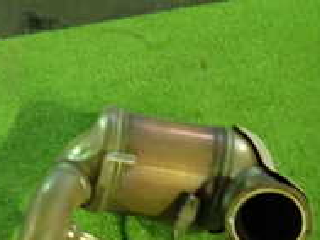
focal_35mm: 95
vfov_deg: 14.8
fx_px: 879
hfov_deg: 19.0
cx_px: -107
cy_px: 326
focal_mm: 5.4
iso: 640
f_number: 2.3
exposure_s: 1/30
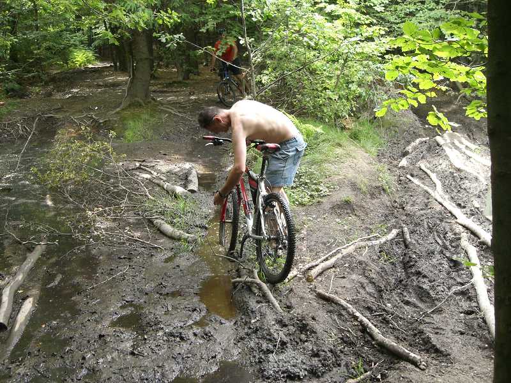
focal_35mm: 38
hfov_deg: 49.0
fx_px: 561
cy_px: 192
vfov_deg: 37.7
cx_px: 256
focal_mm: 6.3
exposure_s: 1/125
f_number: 3.1
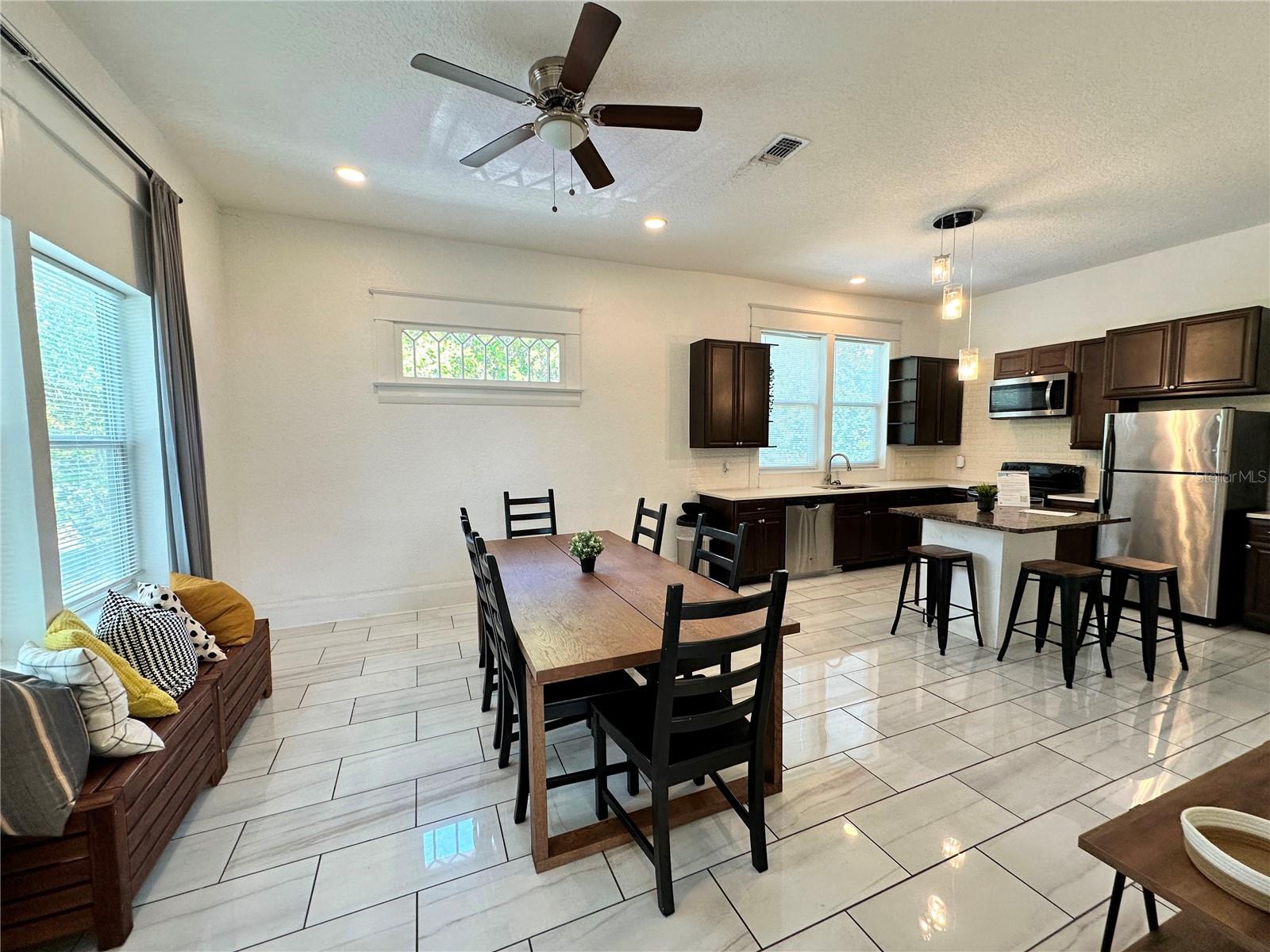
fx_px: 514
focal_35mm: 14
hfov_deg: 102.1
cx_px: 635
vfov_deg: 85.7
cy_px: 476
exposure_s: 1/120
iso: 160
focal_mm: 2.22
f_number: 2.2
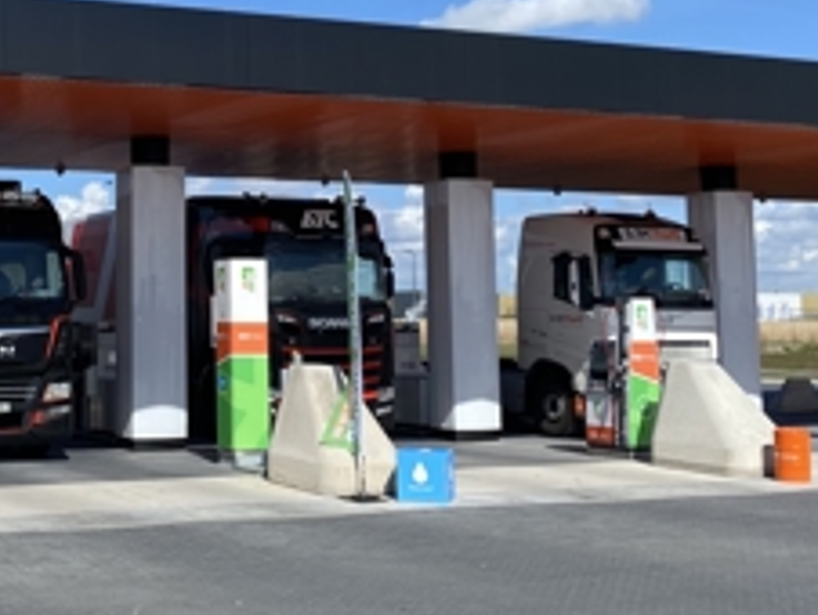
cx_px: 101
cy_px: 203
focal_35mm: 57
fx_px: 1348
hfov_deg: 32.3
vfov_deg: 25.6
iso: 32
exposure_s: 1/3205
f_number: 1.8
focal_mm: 4.25
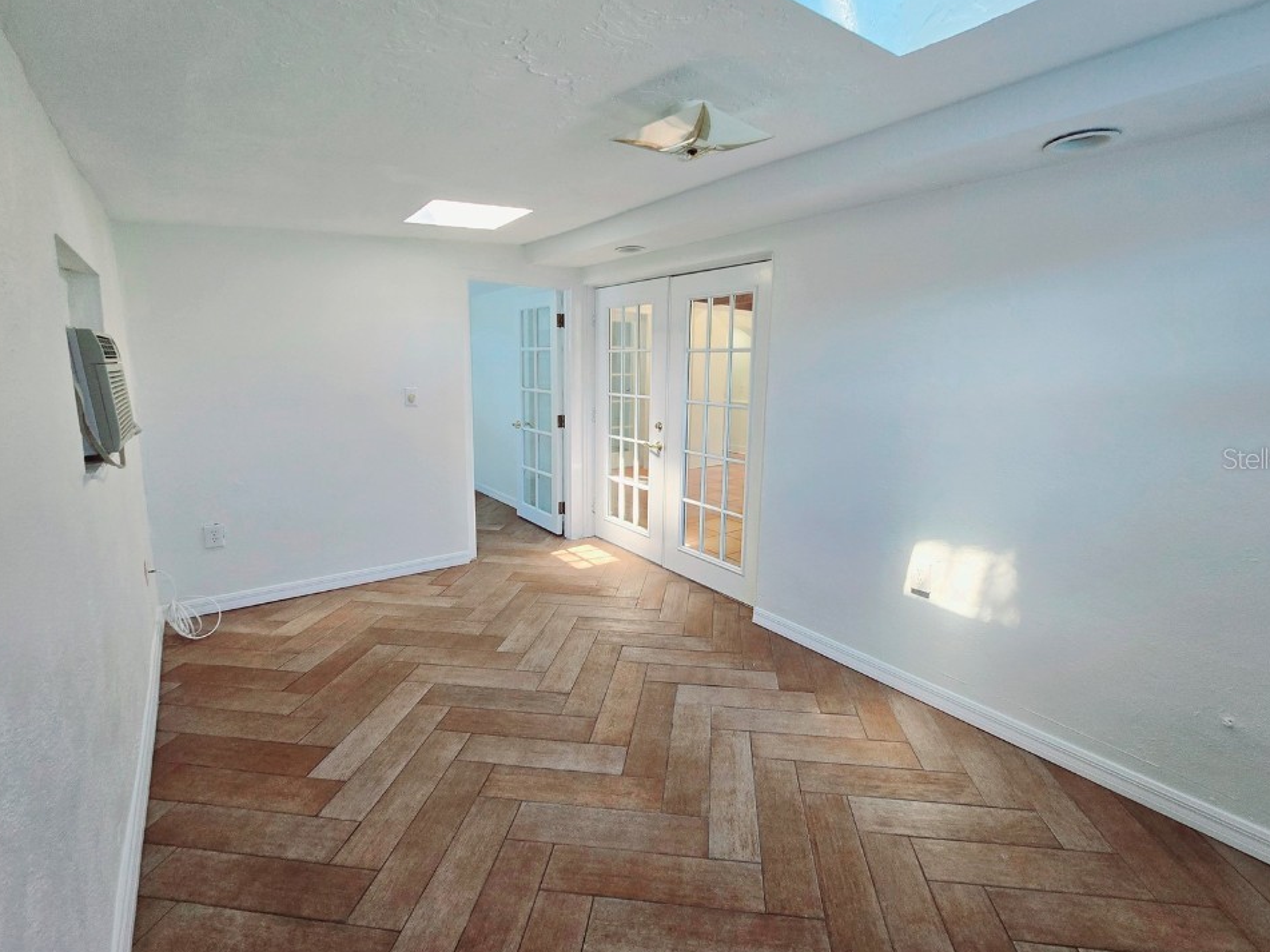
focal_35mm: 14
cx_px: 665
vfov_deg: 85.6
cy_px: 458
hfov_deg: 102.0
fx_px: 514
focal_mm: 2.2
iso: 100
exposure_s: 1/60.2
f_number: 2.2
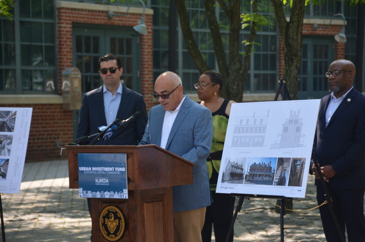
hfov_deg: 14.4
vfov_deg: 9.6
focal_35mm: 142
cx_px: 182
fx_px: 1442
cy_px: 121
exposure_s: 1/250
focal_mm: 95
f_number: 5.3
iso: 200
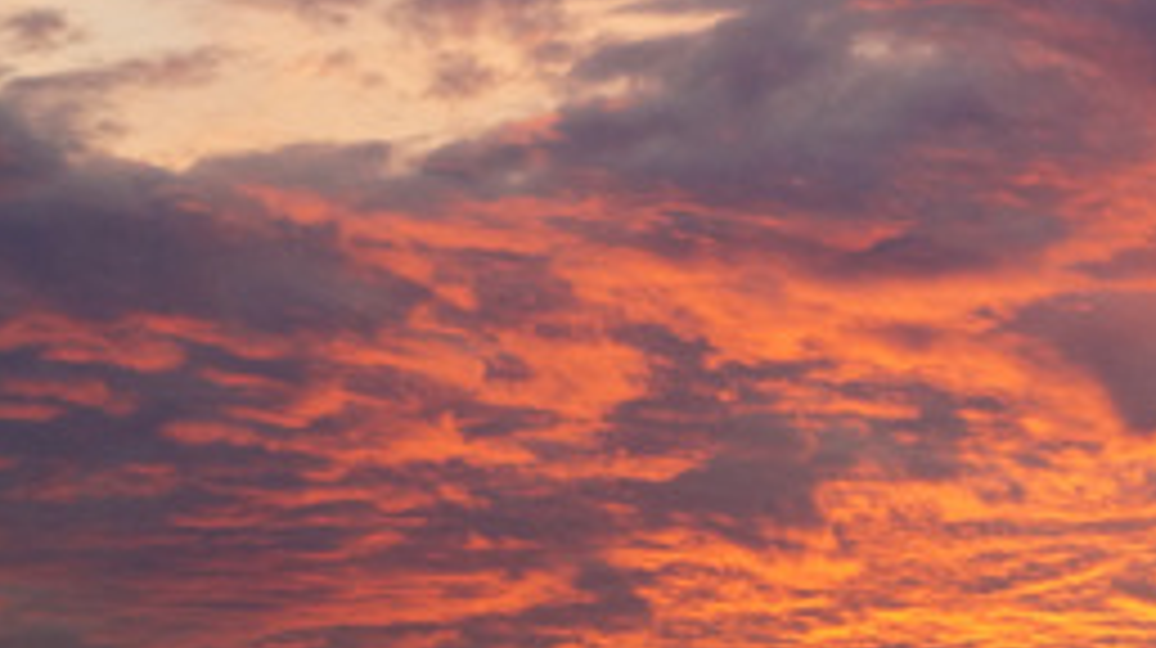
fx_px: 8391
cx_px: 1435
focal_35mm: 274
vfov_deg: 4.4
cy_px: 351
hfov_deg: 7.8
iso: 640
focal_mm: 70
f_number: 5.6
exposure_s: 1/125
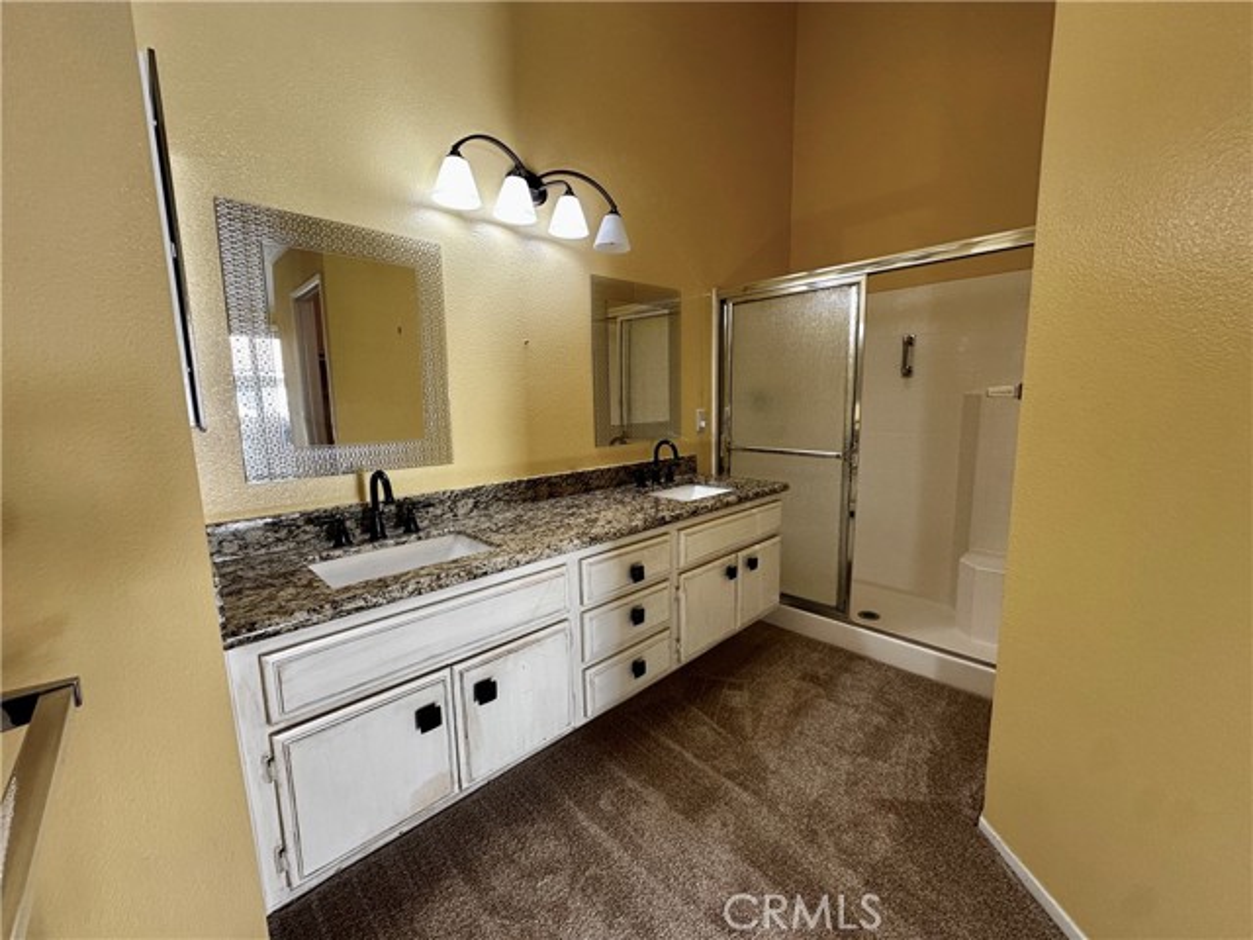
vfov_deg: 85.7
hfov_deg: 102.1
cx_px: 626
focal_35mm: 14
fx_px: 507
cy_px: 470
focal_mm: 2.22
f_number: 2.2
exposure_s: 1/120
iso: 160
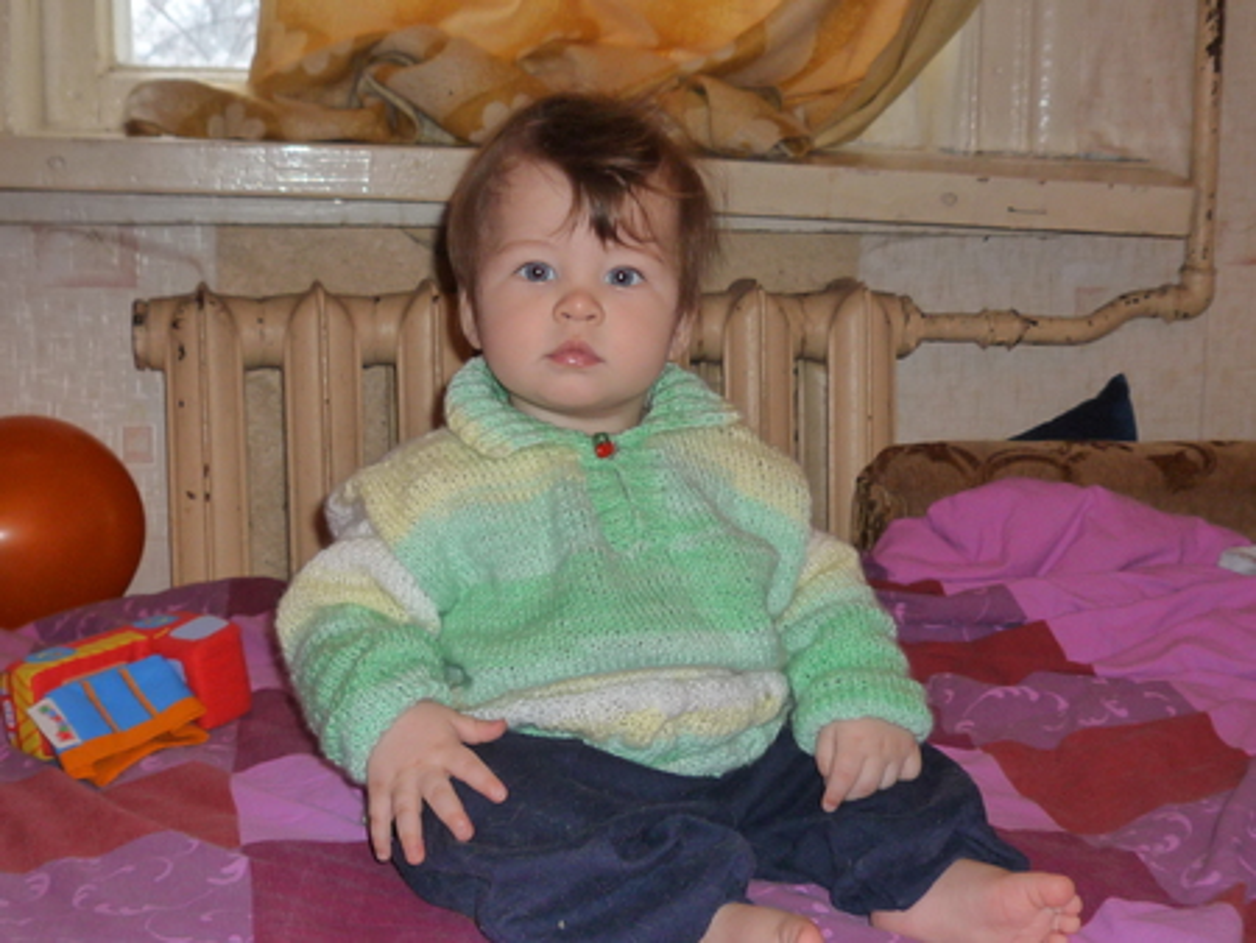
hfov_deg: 36.8
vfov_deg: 28.1
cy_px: 472
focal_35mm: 52
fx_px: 1888
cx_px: 628
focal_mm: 6.4
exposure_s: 1/30
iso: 160
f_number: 2.9
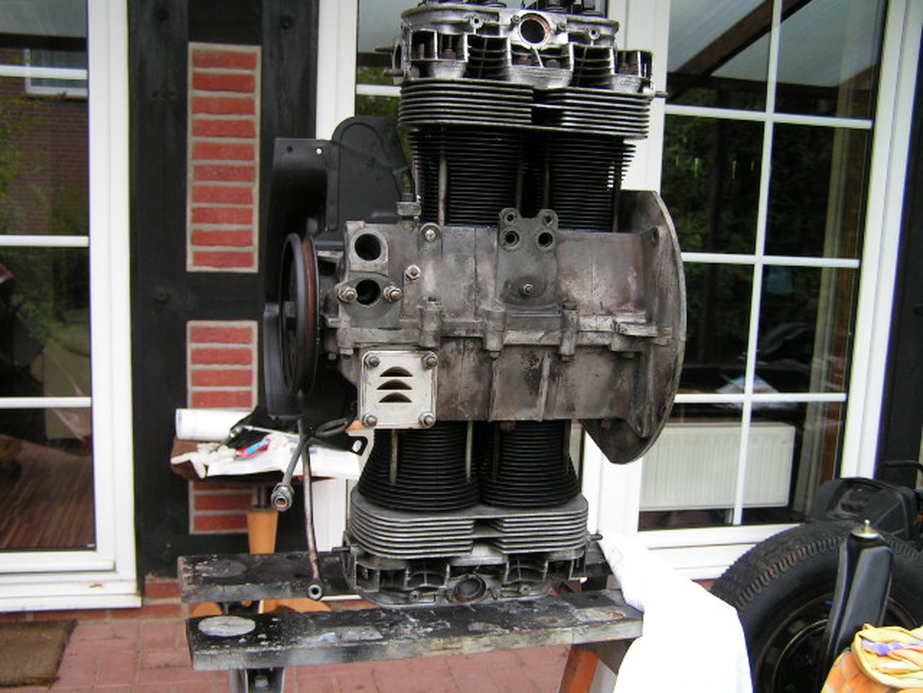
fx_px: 1013
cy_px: 346
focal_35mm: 38
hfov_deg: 49.0
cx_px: 462
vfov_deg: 37.7
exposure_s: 1/40
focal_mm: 6.3
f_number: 2.8
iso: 50
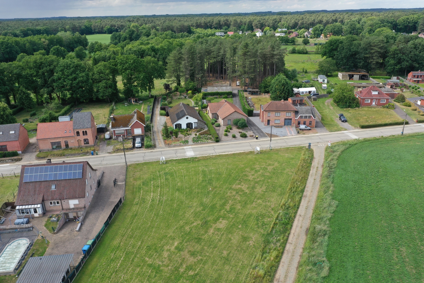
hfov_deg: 65.5
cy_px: 142
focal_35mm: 28
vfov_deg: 46.4
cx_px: 212
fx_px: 330
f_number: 5
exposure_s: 1/240
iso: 100
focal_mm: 10.26
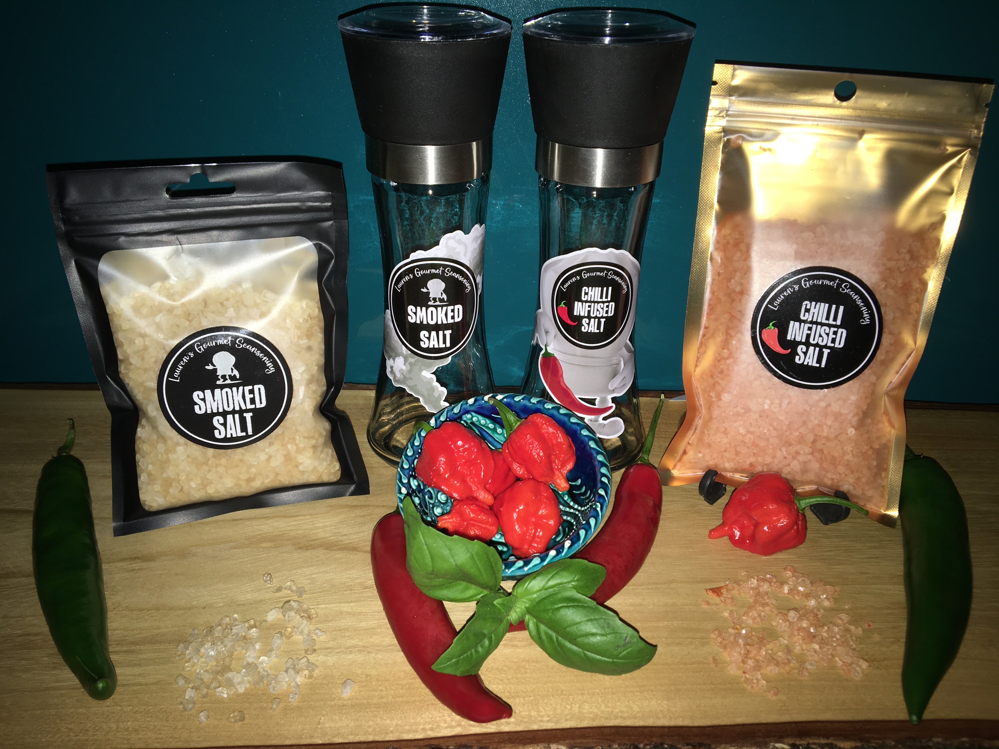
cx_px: 500
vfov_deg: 48.2
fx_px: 837
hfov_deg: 61.7
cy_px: 374
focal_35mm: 29
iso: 25
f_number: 2.2
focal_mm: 4.15
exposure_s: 1/27
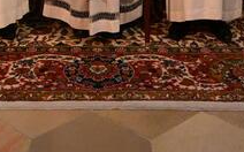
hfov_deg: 20.0
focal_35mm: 104
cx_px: 93
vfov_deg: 11.7
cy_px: -112
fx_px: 691
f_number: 6.3
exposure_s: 1/200
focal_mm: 27
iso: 6400
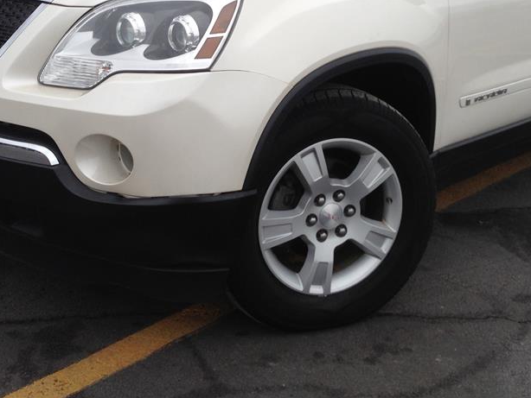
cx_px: 275
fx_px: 844
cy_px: 67
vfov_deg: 26.0
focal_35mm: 55
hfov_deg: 34.9
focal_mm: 4.13
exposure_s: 1/763
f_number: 2.4
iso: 50
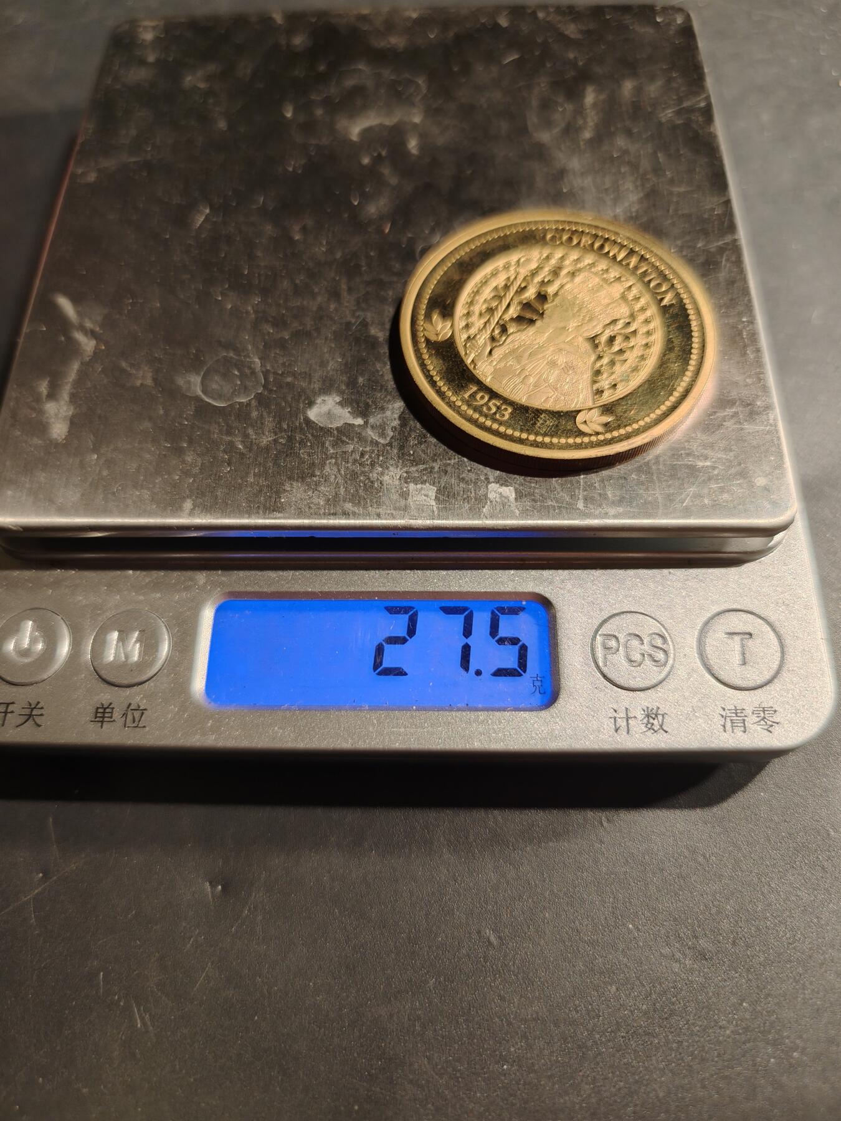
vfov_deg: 73.9
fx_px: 745
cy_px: 560
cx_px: 420
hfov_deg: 58.9
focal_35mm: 23
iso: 250
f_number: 1.6
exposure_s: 1/200
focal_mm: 6.06
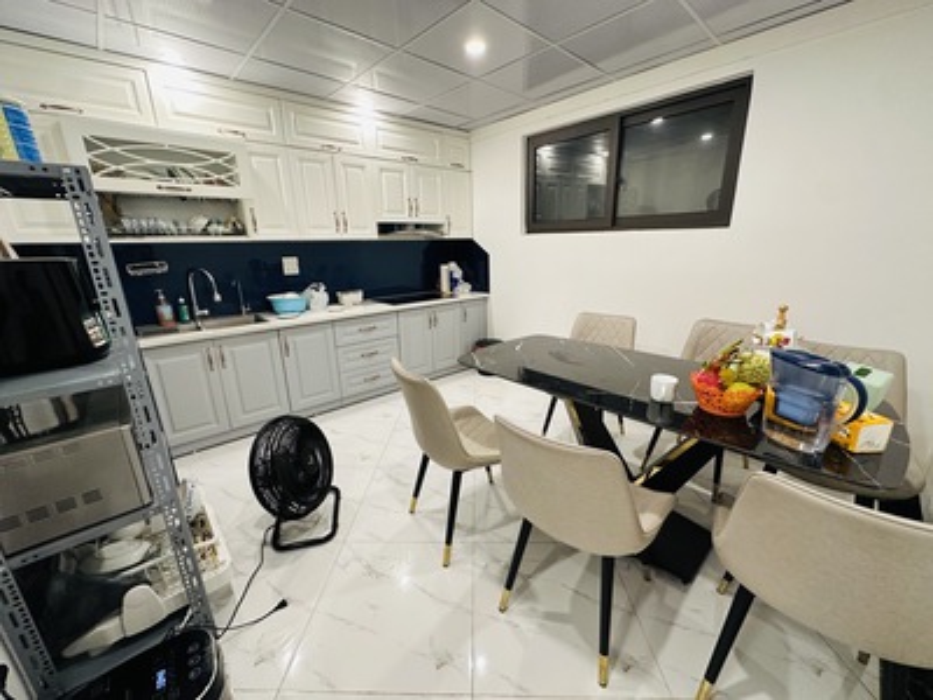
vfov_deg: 85.7
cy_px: 350
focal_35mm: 14
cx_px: 466
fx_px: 377
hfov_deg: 102.1
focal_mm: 2.22
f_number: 2.2
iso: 160
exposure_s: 1/50
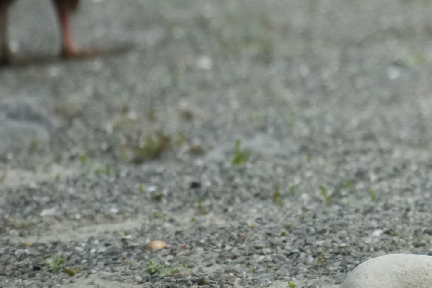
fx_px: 15457
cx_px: 876
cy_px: -73
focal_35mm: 1288
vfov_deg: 1.1
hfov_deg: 1.6
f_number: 7.1
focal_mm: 300
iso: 1250
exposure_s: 1/2000
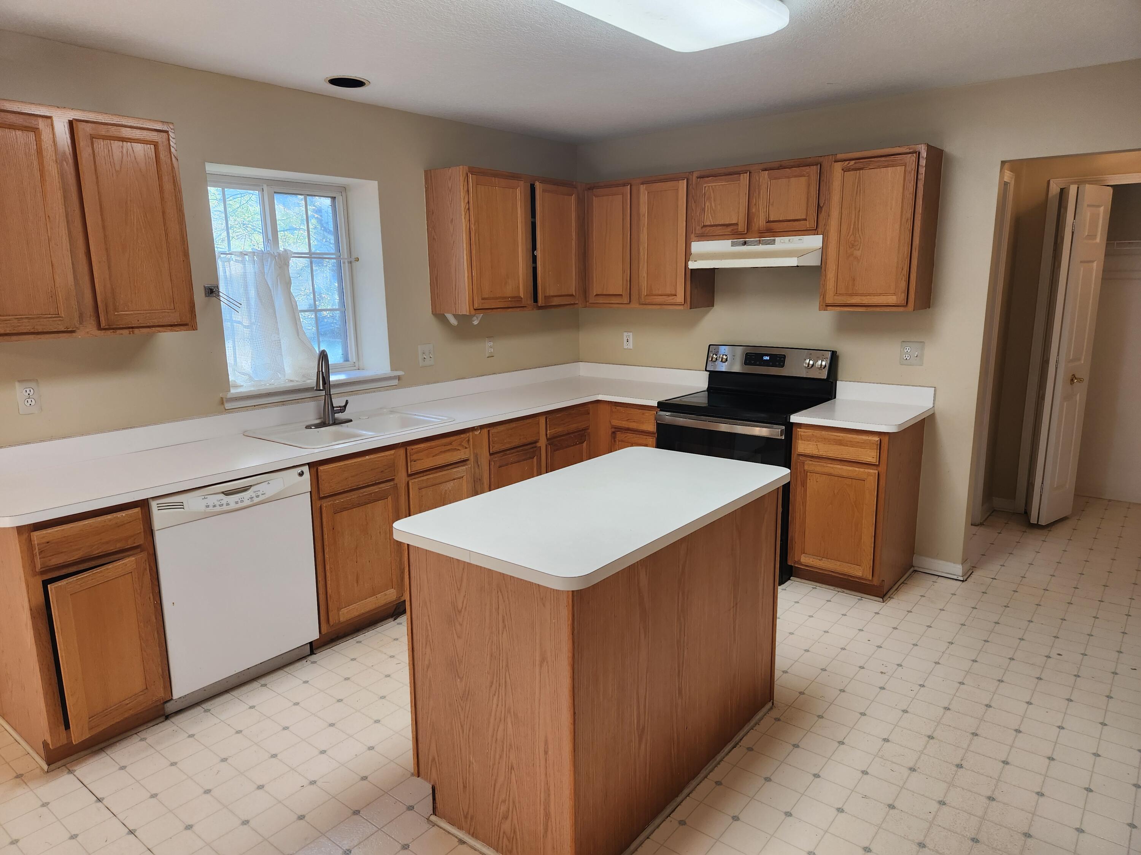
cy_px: 428
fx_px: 758
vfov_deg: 58.9
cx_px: 570
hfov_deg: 73.9
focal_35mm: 23
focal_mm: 5.4
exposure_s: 1/120
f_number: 1.8
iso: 100
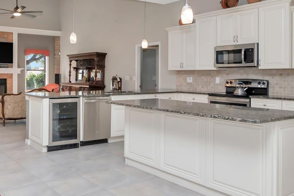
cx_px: 58
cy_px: 76
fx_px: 261
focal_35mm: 32
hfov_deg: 54.7
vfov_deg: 40.9
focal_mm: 11
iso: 1000
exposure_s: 1/160
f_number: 7.1
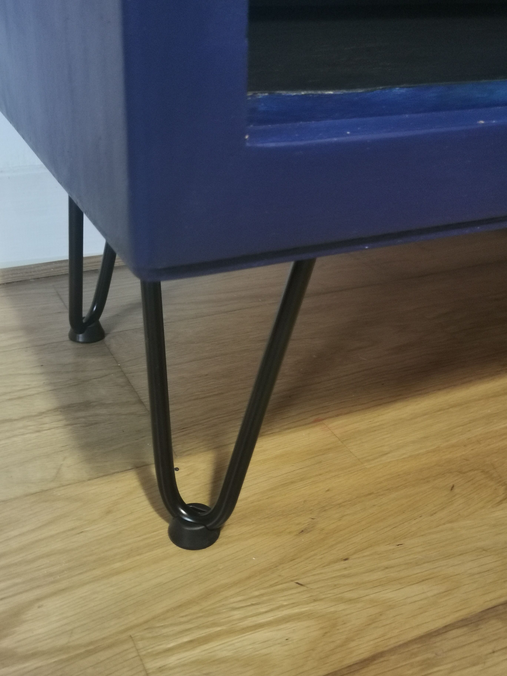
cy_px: 338
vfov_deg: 51.4
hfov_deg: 39.7
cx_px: 254
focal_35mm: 36
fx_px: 703
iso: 400
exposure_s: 1/33.3
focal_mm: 5.58
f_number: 1.8
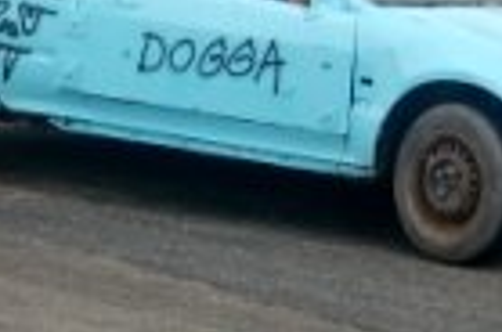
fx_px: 3854
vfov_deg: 4.9
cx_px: 43
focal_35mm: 277
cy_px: -108
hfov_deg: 7.4
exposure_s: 1/1000
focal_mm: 40
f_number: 4.8
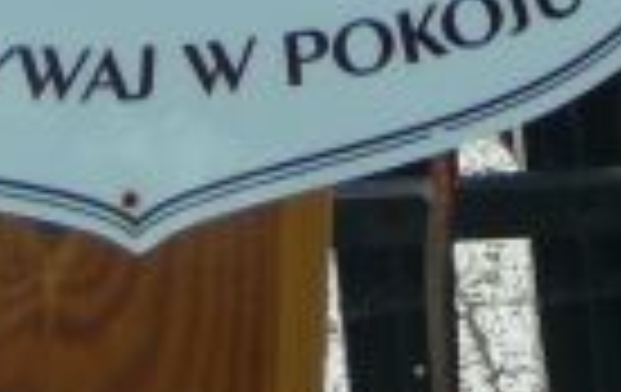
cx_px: 86
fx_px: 5073
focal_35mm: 299
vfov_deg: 4.4
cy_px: -333
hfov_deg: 7.0
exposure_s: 1/640
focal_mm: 9.1
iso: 80
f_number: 3.6
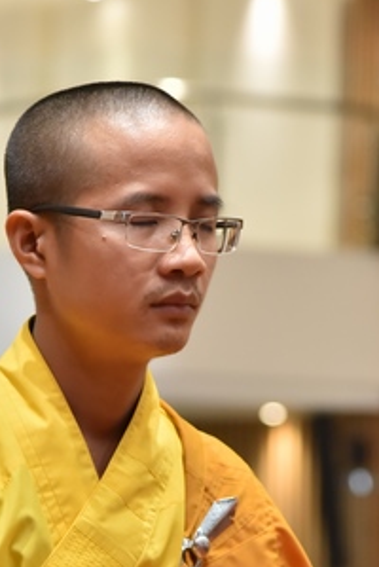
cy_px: 455
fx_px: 3592
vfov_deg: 9.0
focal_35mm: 228
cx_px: 78
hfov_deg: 6.0
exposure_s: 1/125
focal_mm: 105
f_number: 4.5
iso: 2500
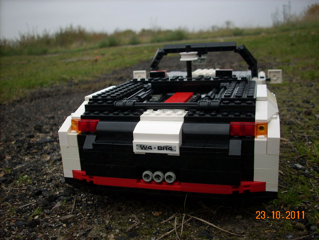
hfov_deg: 50.1
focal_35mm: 37
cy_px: 120
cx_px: 160
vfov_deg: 38.7
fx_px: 341
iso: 64
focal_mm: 6.2
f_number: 2.8
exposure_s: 1/130
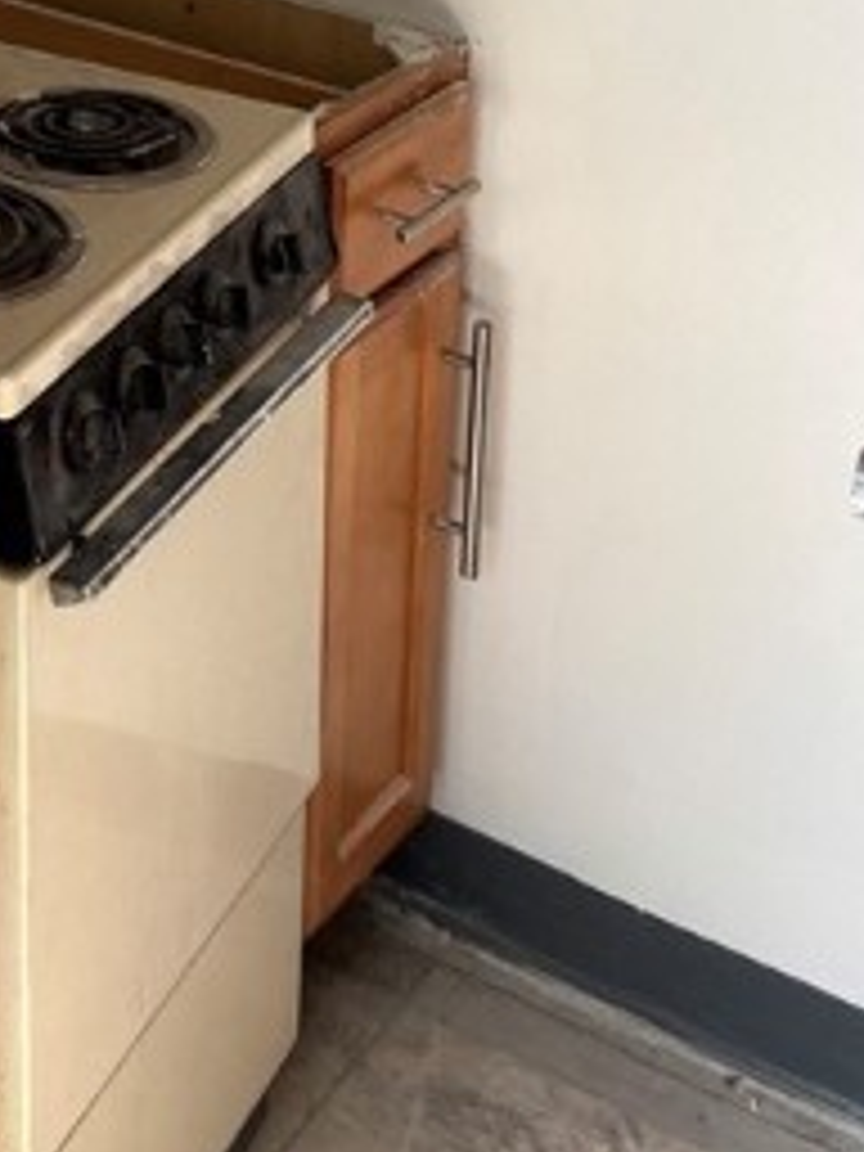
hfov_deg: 17.9
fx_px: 2596
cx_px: -202
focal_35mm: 78
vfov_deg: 22.0
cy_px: -418
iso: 80
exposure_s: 1/121
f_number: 1.6
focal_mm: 5.96
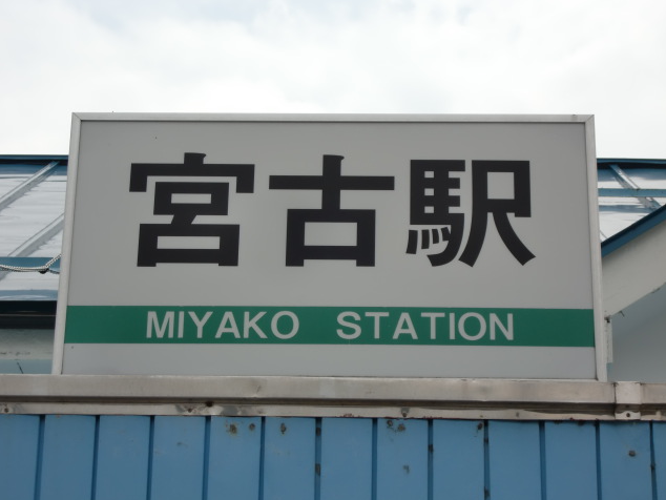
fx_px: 2175
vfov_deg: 13.1
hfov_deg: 17.4
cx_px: 335
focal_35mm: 113
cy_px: 251
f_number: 5.8
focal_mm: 19.6
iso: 64
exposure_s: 1/400
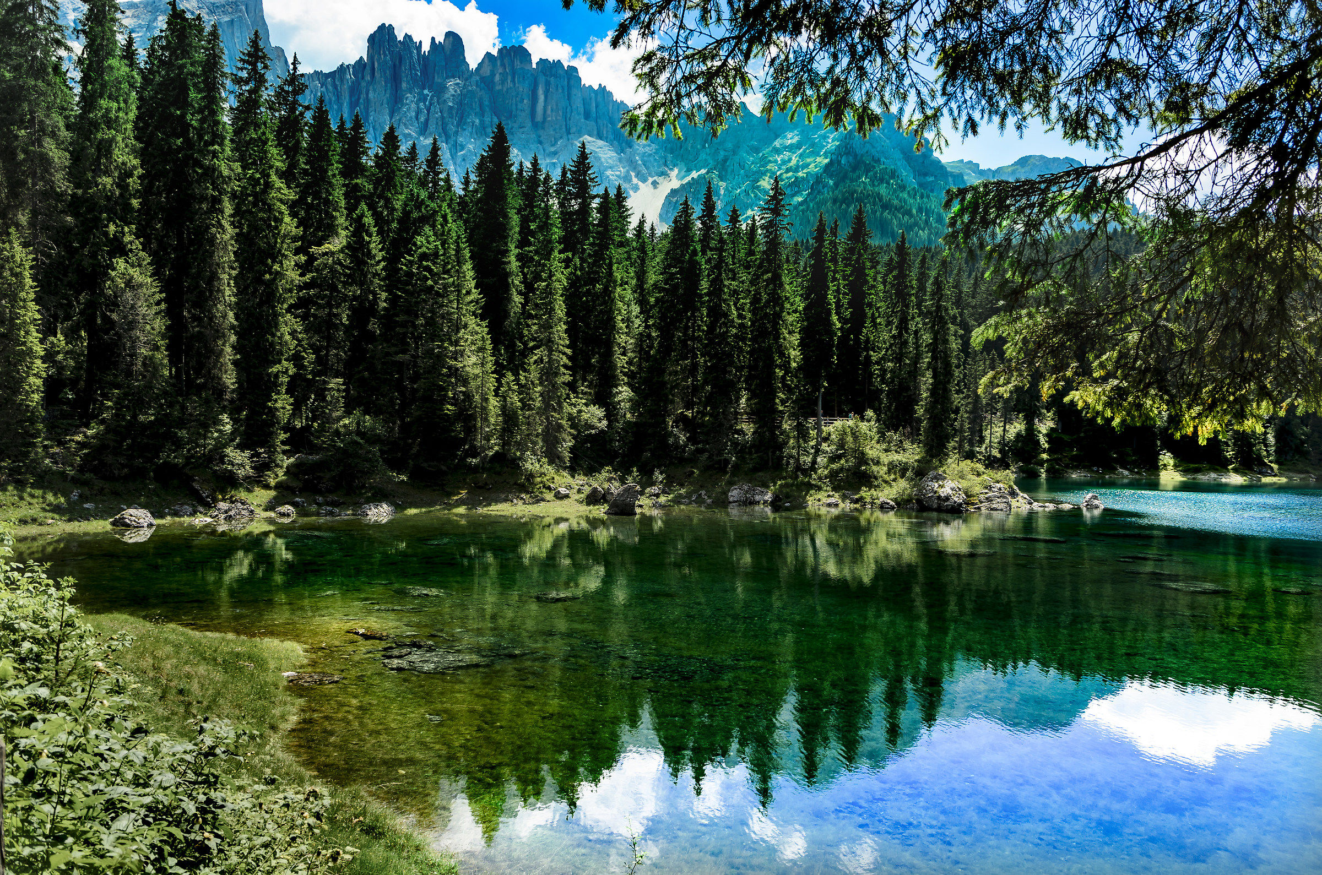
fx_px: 934
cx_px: 661
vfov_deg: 50.2
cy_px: 438
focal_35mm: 26
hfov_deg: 70.6
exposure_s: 1/250
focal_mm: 17
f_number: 5.6
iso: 100
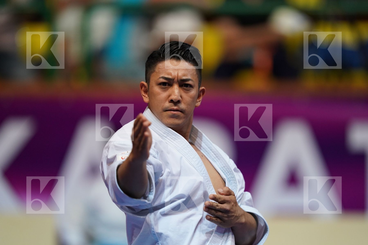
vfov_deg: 3.4
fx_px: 4089
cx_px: 184
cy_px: 122
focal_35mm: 400
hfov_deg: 5.2
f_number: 2.8
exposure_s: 1/500
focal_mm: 400
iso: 2500
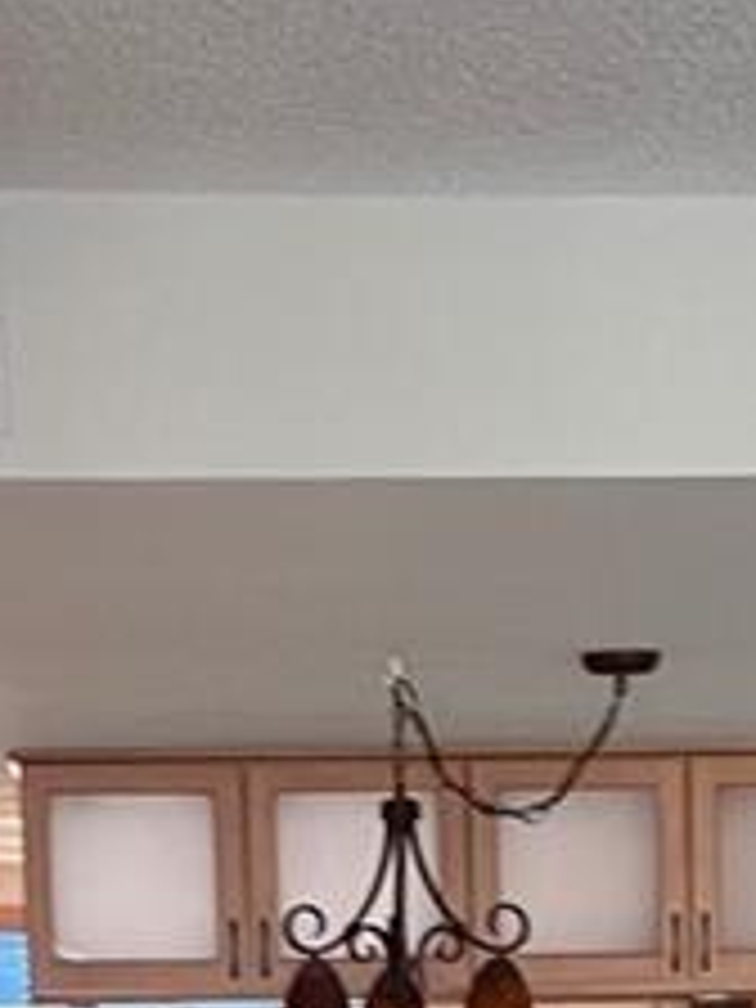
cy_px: 1719
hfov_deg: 10.6
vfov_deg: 13.0
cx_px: 576
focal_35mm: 139
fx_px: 4048
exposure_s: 1/60
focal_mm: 4.2
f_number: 1.6
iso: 100
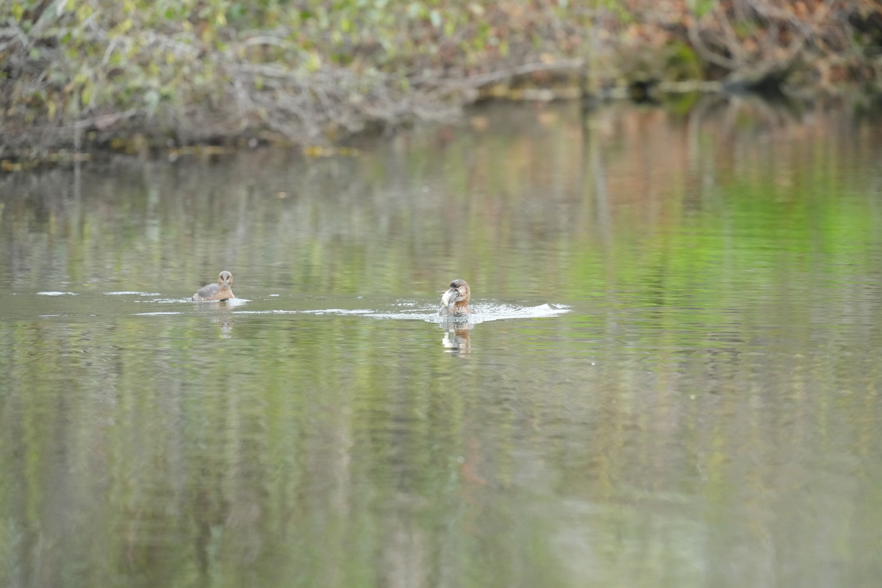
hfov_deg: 3.4
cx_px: 441
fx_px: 14699
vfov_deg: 2.3
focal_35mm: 600
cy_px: 294
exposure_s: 1/500
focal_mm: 600
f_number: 5.6
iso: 4000
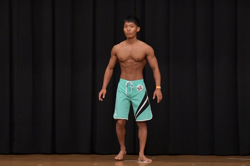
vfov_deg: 4.8
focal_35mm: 285
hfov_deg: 7.2
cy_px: 83
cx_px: 125
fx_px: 1978
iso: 6400
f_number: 5.6
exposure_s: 1/400
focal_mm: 190
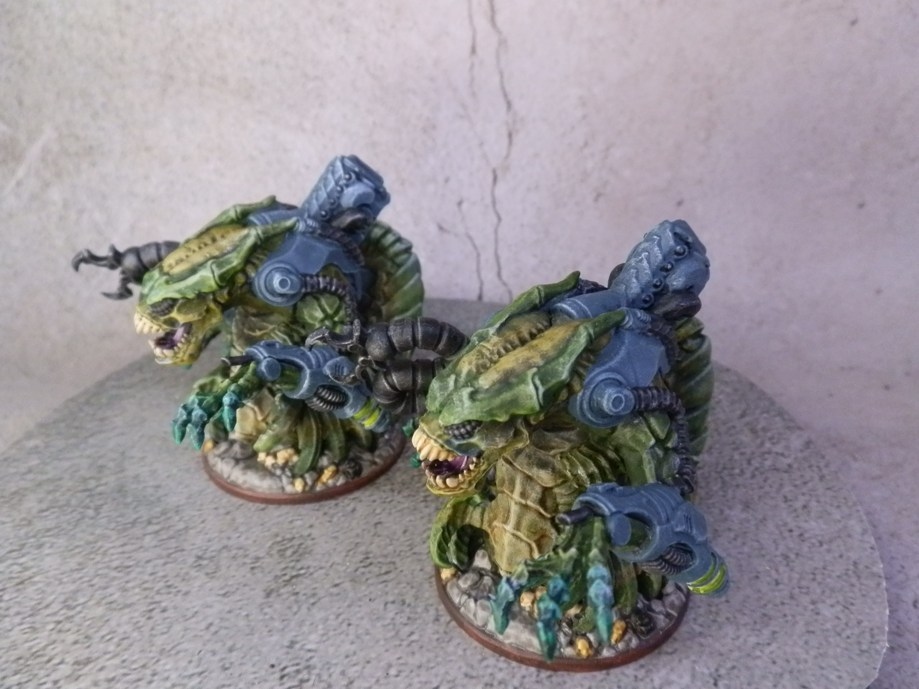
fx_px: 743
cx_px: 460
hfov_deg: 63.4
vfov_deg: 49.7
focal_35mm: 28
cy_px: 344
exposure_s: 1/125
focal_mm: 5
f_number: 3.1
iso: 400
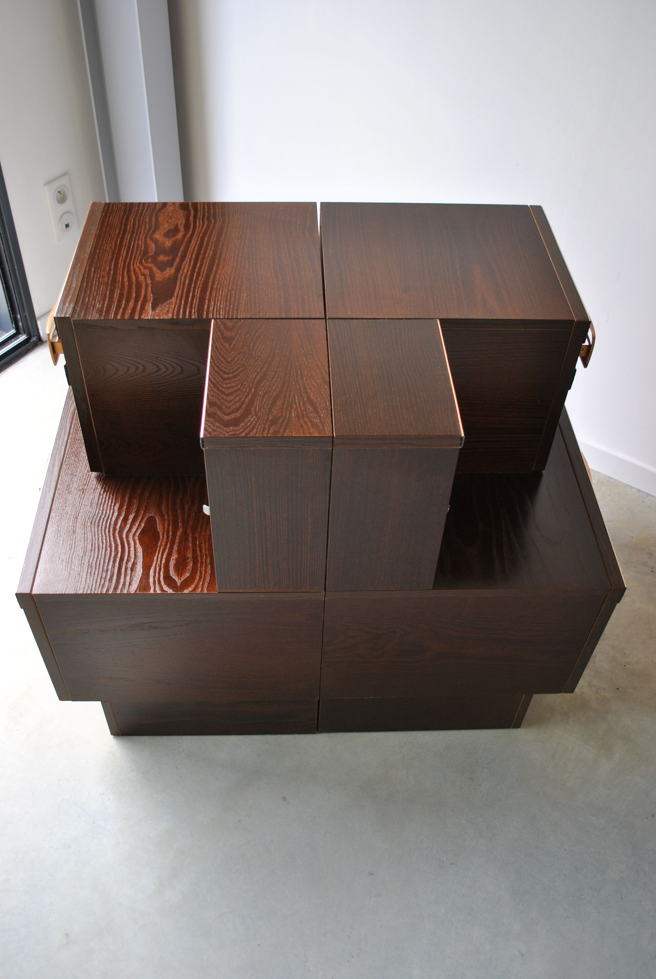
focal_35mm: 33
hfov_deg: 40.1
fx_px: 899
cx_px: 328
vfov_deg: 57.2
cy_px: 490
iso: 200
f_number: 3.8
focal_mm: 22
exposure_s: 1/50
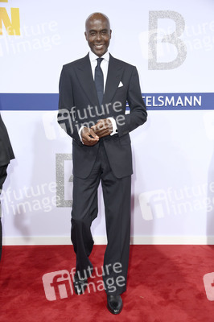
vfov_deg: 46.4
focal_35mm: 42
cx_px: 107
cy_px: 161
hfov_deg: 31.8
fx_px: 375
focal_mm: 42
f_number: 5.6
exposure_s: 1/200
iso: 1000
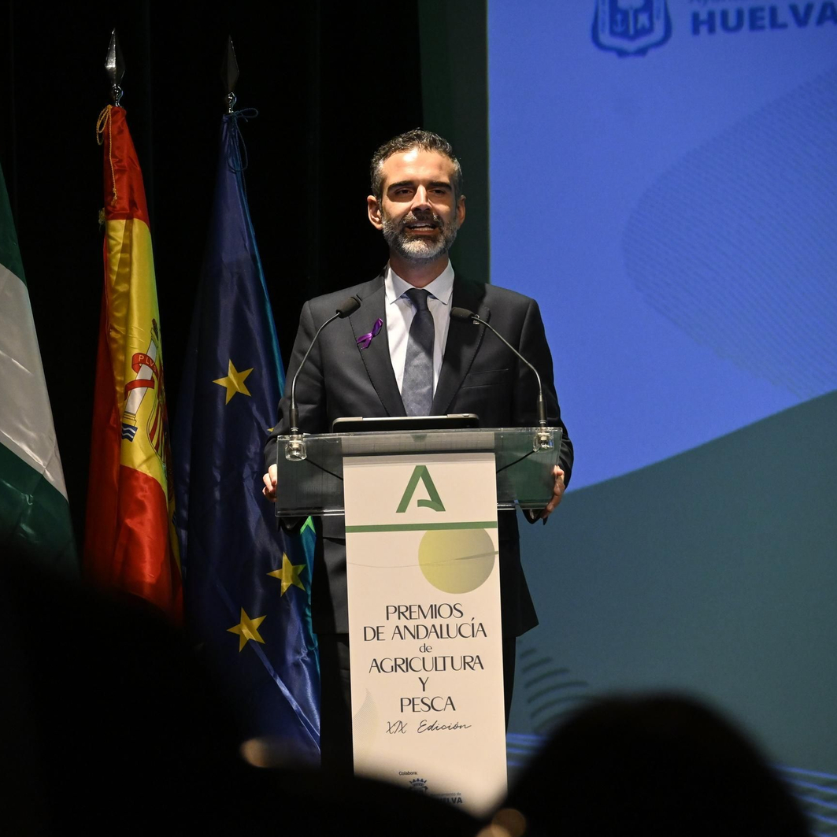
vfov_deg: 8.3
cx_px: 324
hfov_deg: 8.3
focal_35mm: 211
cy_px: 418
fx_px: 5772
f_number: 5
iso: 3200
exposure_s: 1/250
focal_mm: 110
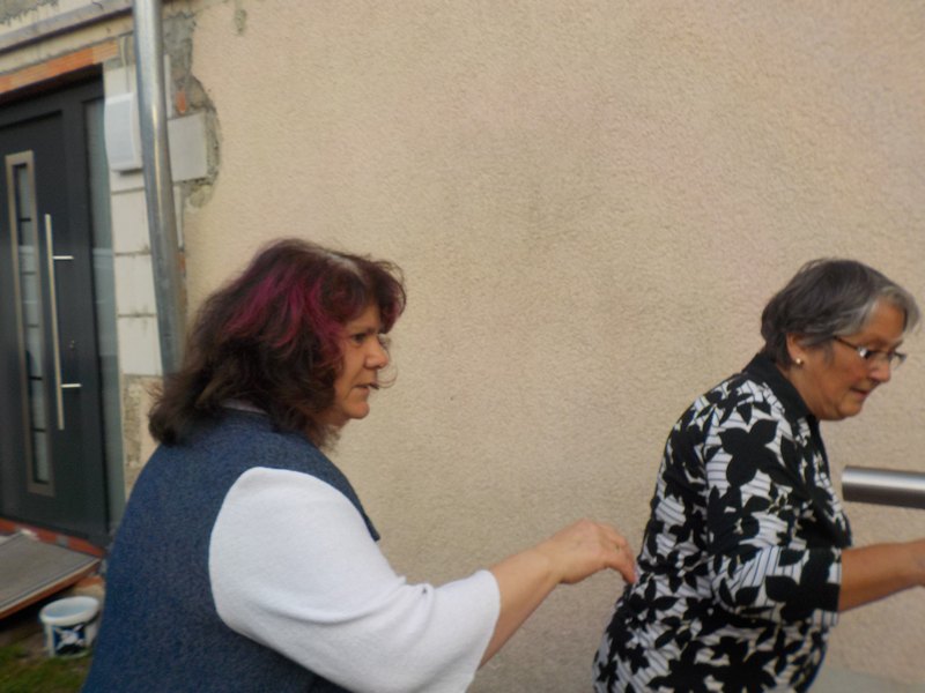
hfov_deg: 60.0
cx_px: 462
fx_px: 802
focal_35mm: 30
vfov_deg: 46.8
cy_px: 346
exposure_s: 1/320
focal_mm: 4.1
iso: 125
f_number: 3.3
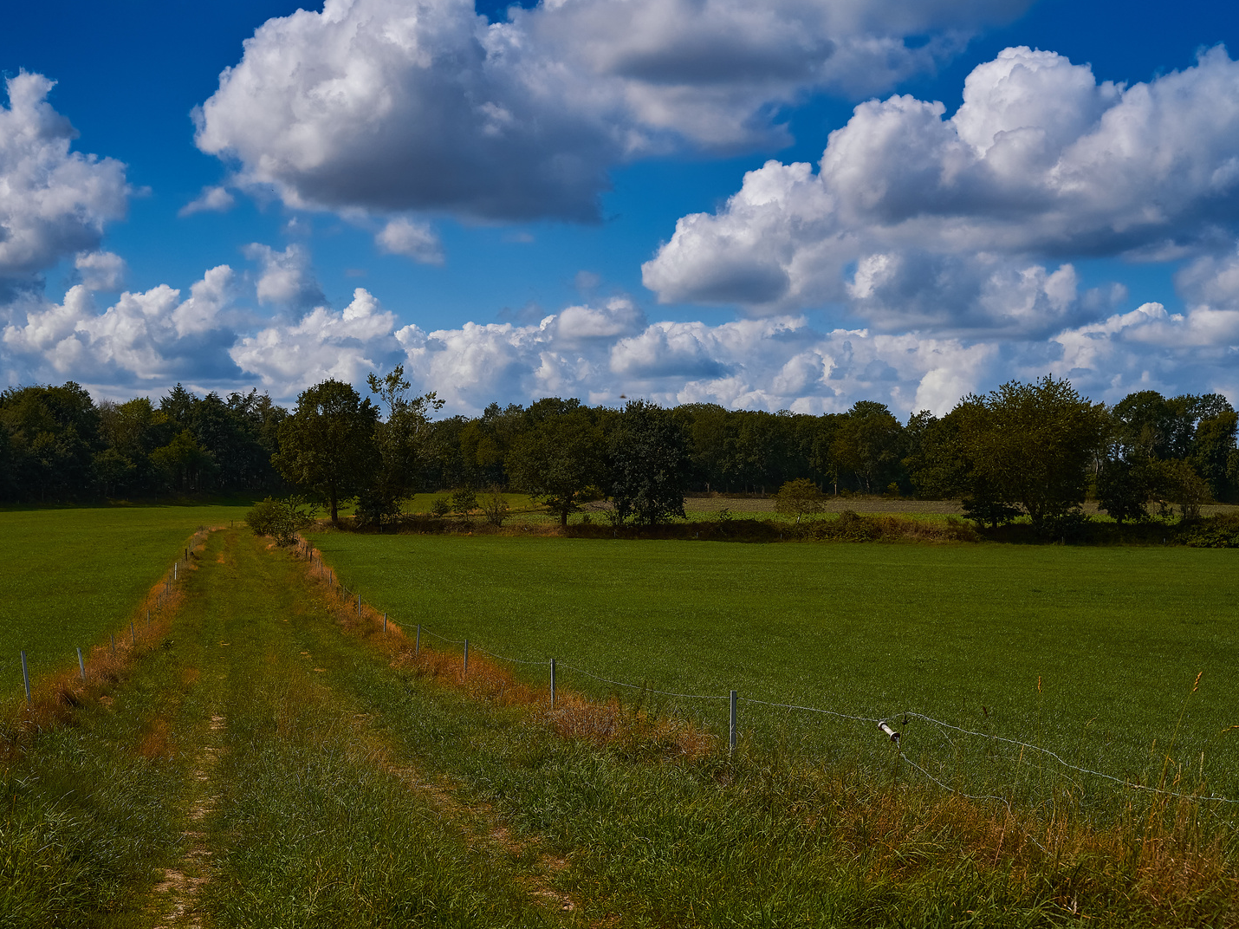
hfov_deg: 38.9
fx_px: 1754
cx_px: 544
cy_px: 462
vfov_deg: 29.7
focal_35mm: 49
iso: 800
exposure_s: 1/8000
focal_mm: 45
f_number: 5
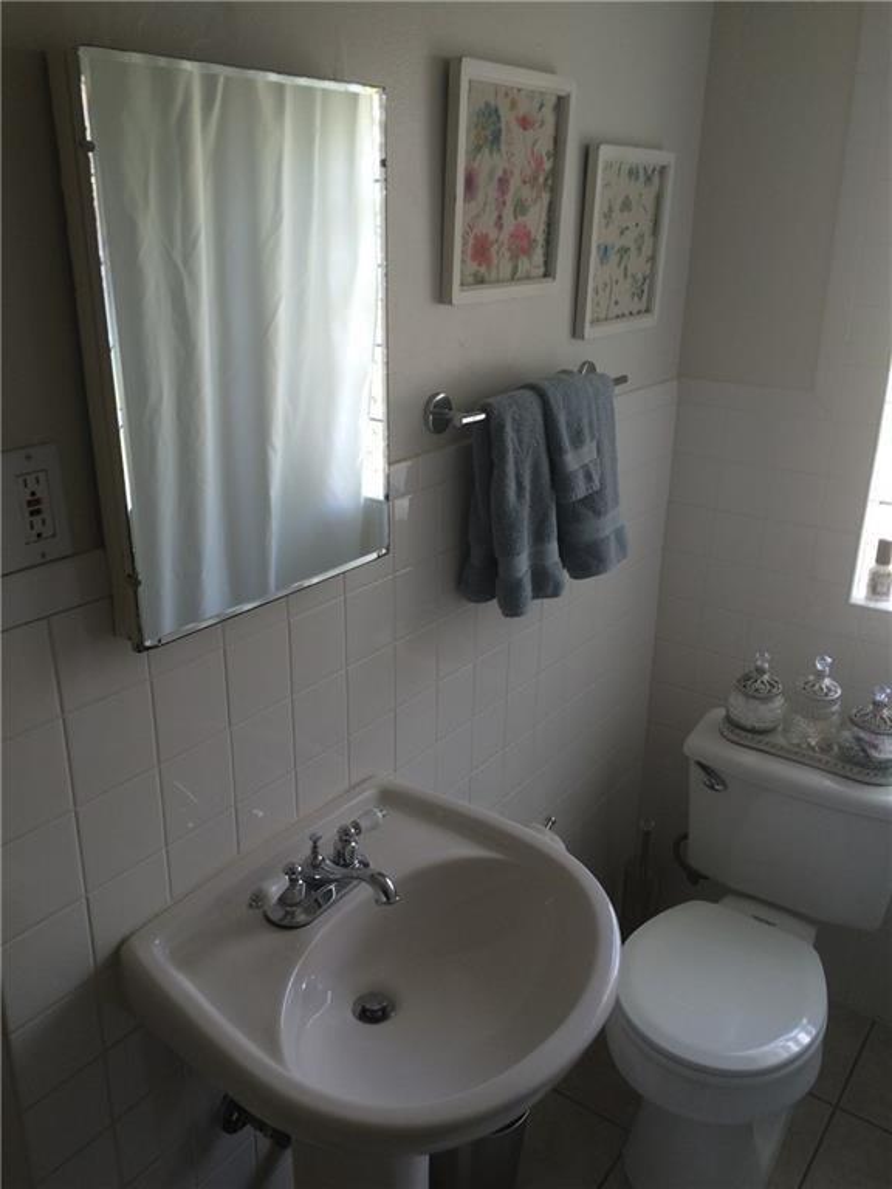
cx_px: 446
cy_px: 594
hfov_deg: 48.2
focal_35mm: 29
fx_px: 996
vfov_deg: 61.7
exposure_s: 1/60
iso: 32
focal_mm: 4.15
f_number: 2.2
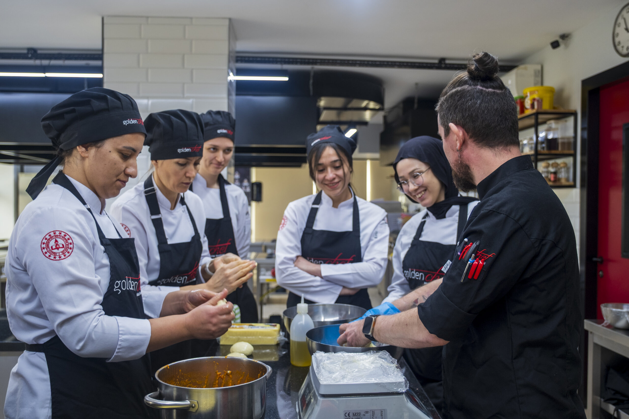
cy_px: 210
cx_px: 314
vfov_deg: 40.0
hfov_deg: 57.2
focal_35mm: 33
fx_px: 577
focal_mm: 22
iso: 500
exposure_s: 1/100
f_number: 2.8
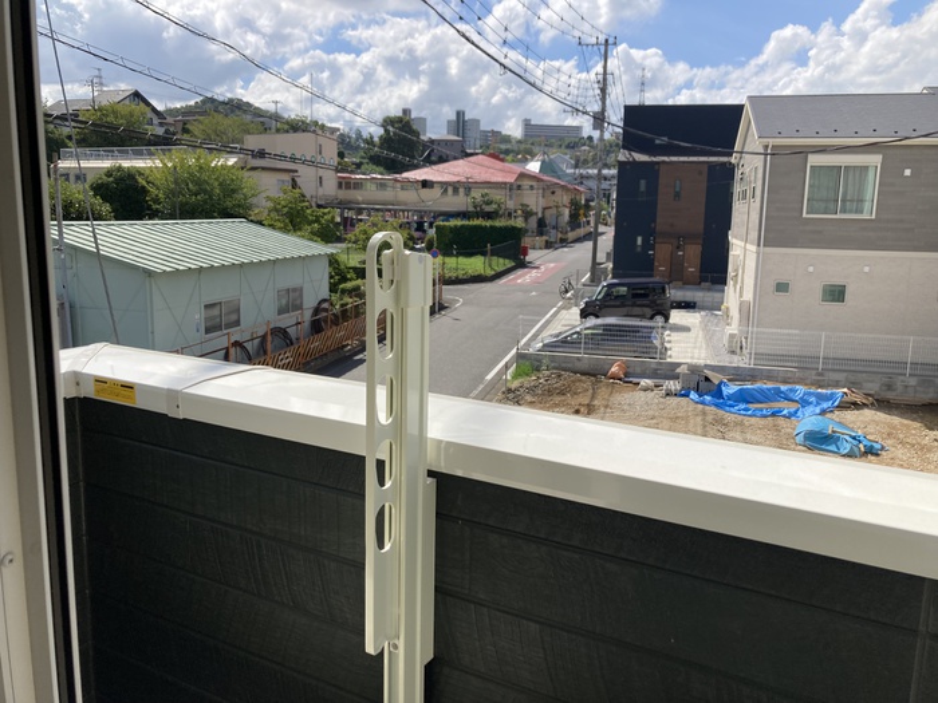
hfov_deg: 63.4
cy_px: 352
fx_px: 759
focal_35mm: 28
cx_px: 469
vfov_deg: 49.7
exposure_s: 1/2667
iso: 25
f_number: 1.8
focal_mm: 3.99
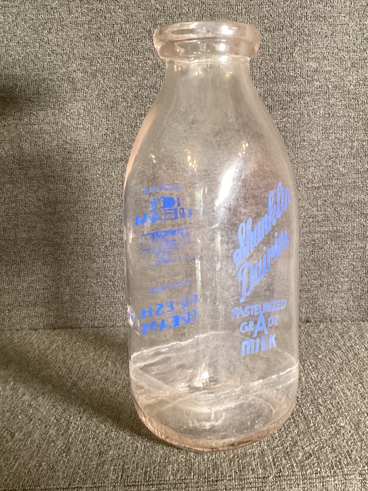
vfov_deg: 44.8
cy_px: 246
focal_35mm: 42
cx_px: 229
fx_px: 595
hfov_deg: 34.2
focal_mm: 3.3
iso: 320
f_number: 2.4
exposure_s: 1/60
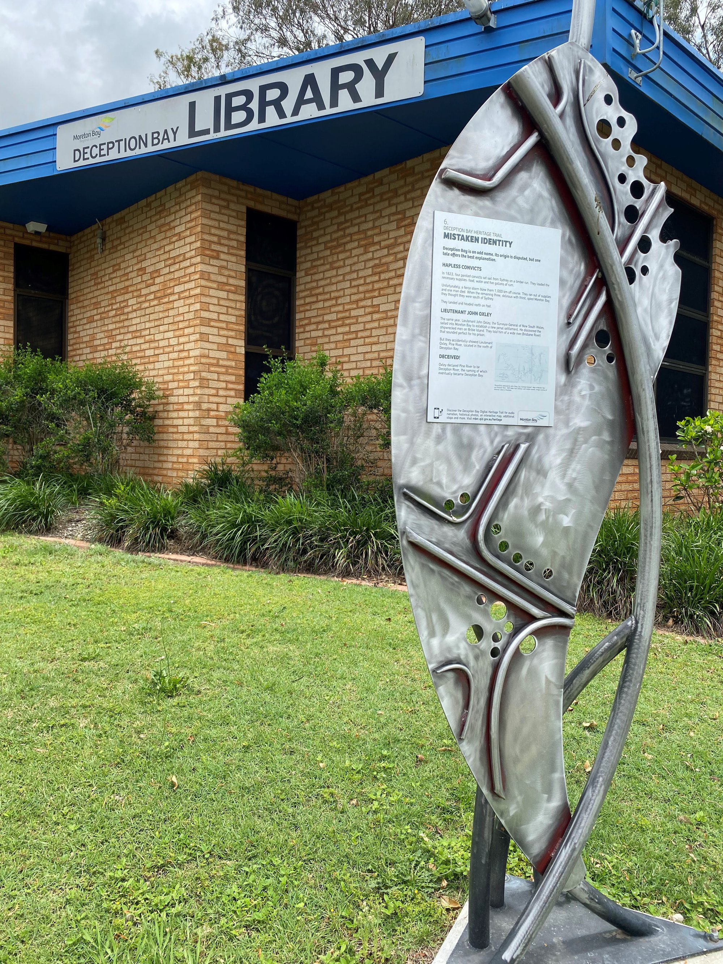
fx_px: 724
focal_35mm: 26
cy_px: 482
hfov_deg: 53.1
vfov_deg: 67.3
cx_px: 362
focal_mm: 4.25
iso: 32
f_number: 1.8
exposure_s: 1/1565
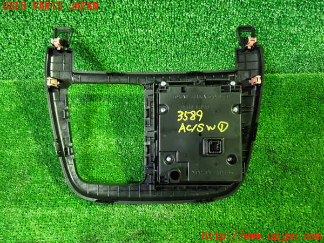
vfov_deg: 46.8
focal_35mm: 30
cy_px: 122
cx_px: 162
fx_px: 281
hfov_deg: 60.0
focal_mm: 5.4
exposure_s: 1/25
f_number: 2.3
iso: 800
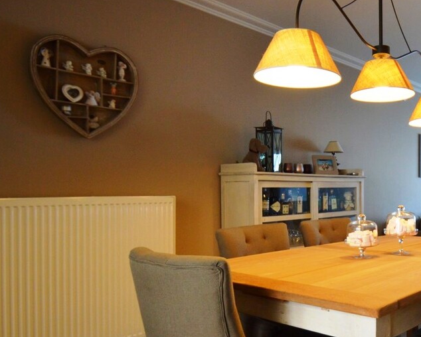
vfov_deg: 44.5
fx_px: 411
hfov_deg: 48.4
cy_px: 186
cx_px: 380
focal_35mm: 33
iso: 560
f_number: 3.5
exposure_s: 1/60
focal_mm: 11
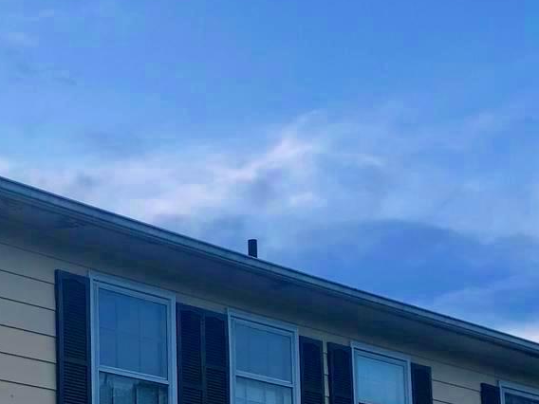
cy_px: 442
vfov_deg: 14.3
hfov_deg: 19.4
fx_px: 1573
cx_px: 160
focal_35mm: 101
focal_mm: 4
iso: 25
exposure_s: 1/120
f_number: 1.8
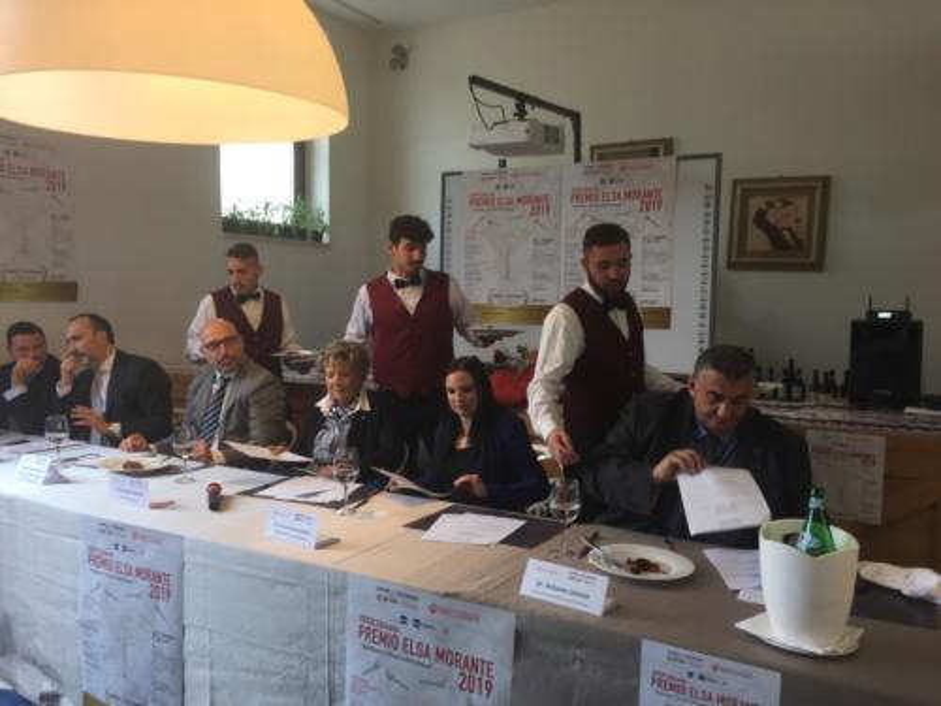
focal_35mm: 29
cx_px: 470
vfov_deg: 48.2
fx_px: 788
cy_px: 353
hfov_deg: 61.7
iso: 40
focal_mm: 4.15
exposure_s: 1/50
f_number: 2.2
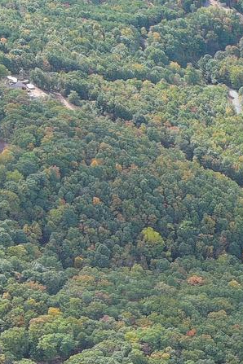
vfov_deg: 15.4
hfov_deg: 9.8
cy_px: 242
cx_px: 435
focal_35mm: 133
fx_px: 1347
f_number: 2.8
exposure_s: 1/313
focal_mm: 10.57
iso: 100
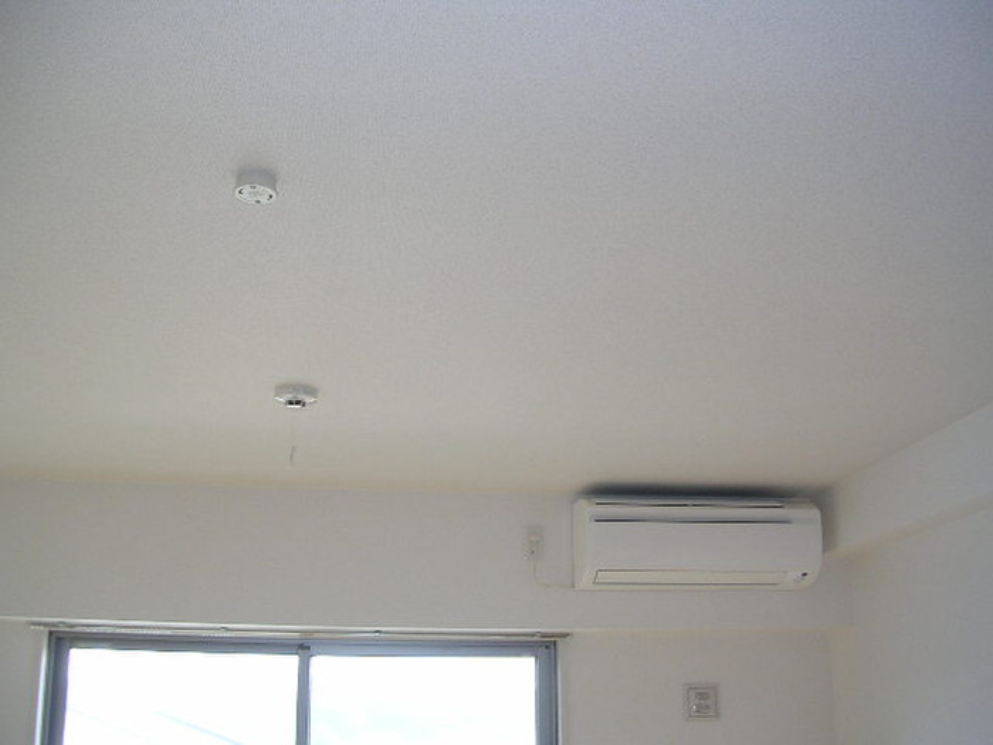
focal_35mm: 38
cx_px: 496
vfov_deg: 37.7
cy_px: 372
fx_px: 1090
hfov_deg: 49.0
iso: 50
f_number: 2.8
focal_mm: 5.8
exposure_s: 1/30
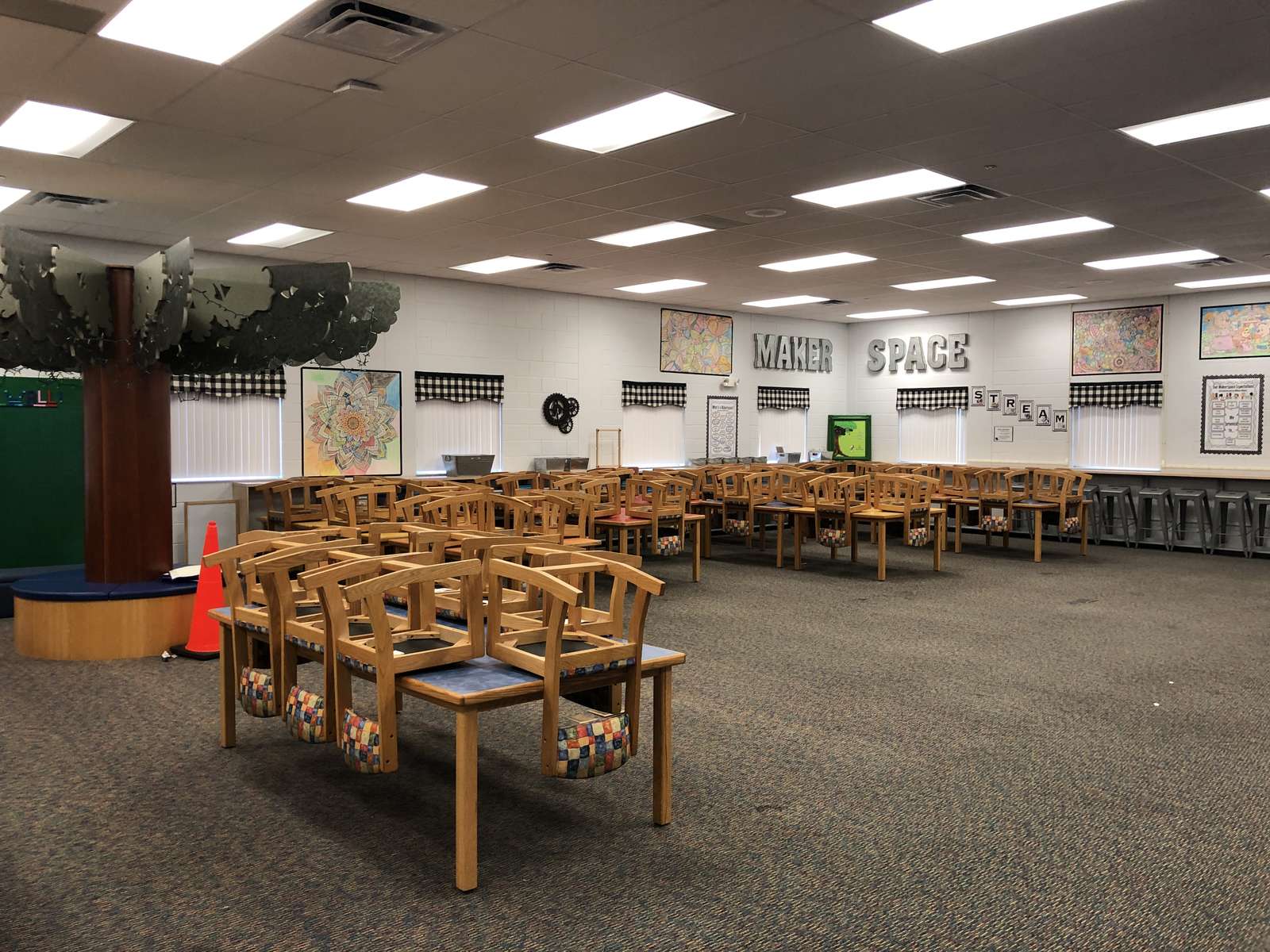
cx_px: 635
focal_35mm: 28
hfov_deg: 63.4
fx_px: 1027
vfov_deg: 49.7
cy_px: 476
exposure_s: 1/20
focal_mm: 4
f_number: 1.8
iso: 40
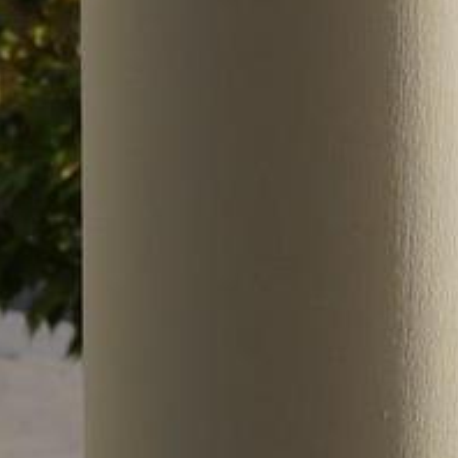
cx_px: 511
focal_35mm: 395
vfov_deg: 4.4
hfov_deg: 4.4
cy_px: -467
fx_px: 5913
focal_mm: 40
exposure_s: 1/160
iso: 100
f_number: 10
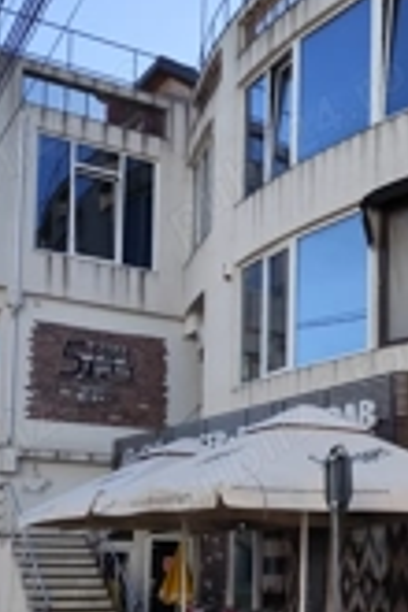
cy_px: 493
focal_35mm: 58
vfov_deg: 33.4
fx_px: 986
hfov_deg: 22.4
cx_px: 415
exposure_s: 1/621
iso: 50
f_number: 1.65
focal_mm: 6.14
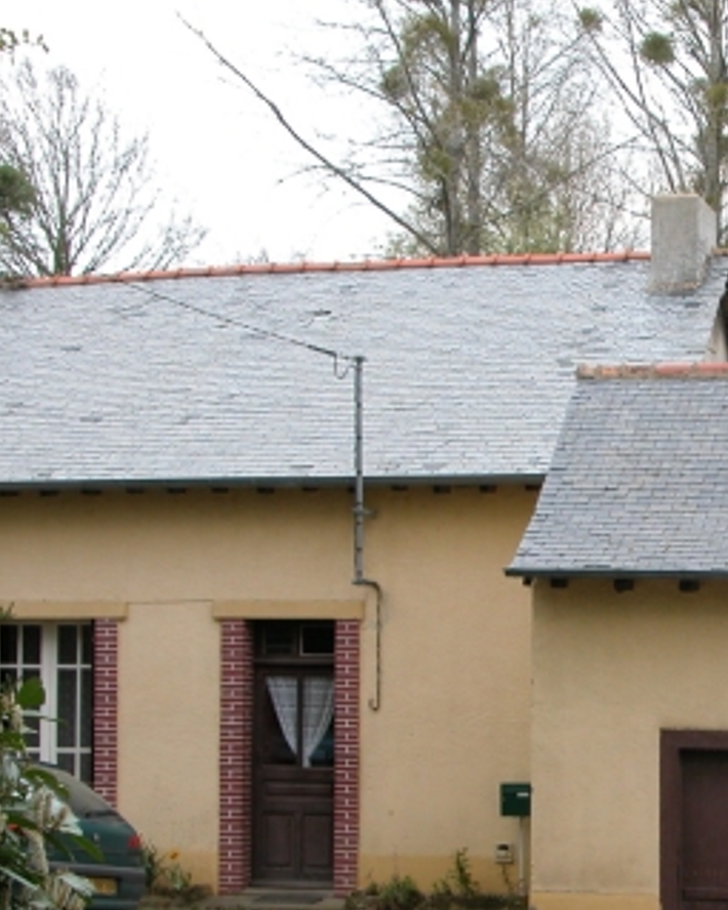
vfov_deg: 19.9
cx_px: 685
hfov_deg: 15.8
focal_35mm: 96
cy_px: 636
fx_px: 2587
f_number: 4.7
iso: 100
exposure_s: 1/137
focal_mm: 11.6
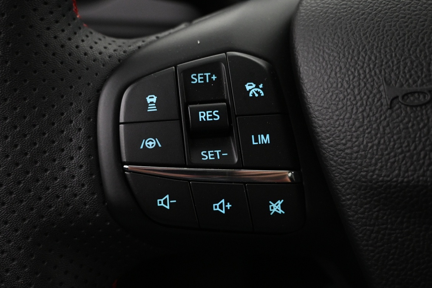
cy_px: 130
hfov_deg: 44.8
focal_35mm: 44
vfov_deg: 30.7
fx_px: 524
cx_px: 228
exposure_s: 1/30
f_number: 4
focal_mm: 21
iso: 1600
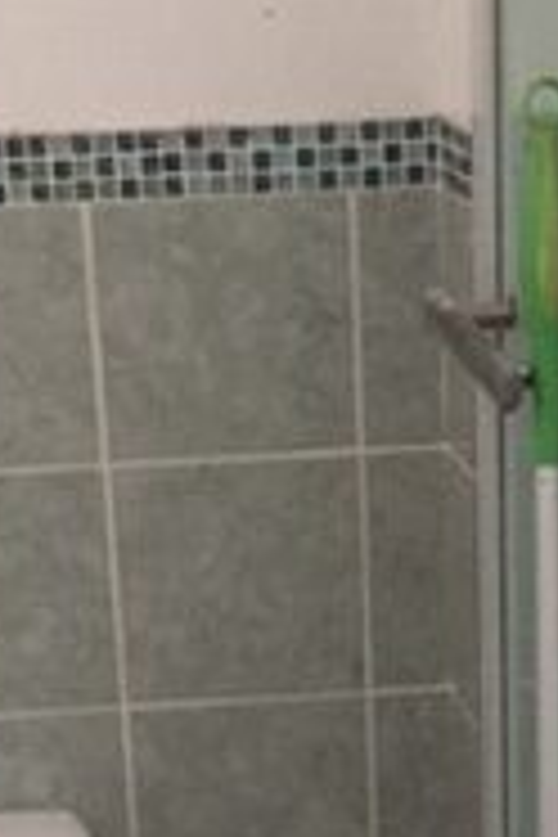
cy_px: 860
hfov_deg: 13.1
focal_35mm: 104
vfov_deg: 19.0
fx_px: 2418
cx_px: 364
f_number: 2.2
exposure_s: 1/17
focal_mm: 4.15
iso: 320
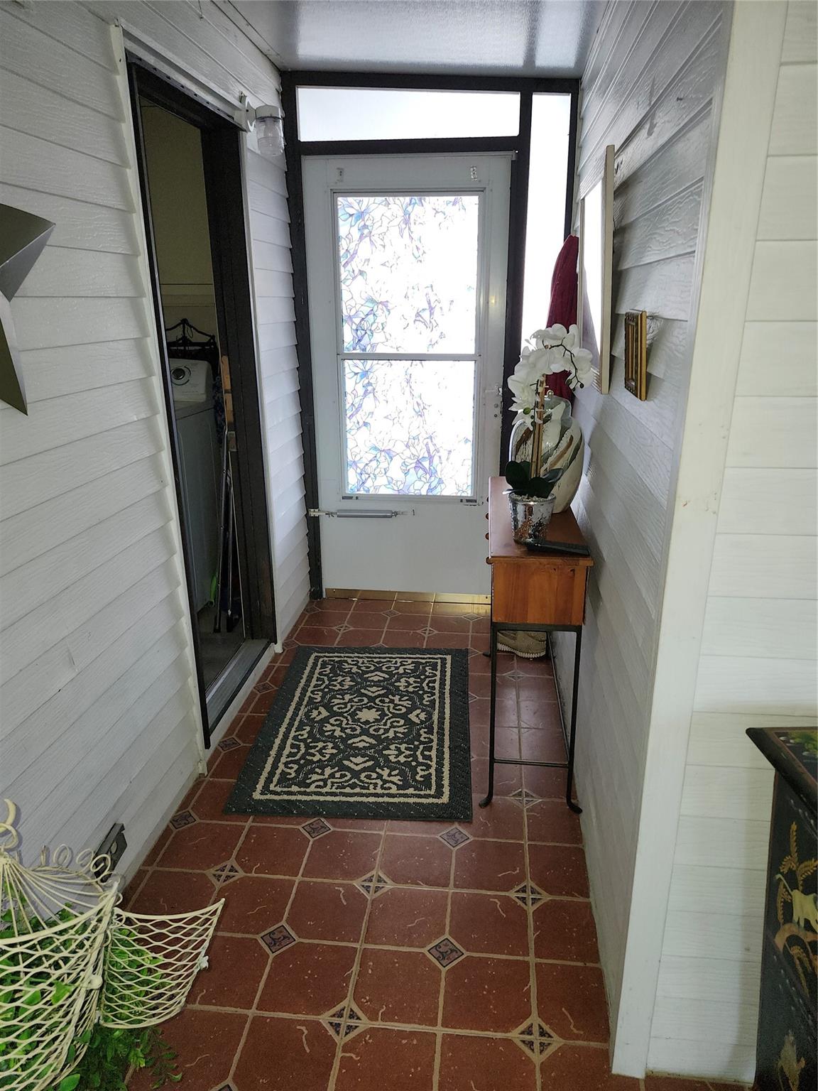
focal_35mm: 23
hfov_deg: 58.9
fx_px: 725
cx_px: 409
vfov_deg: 73.9
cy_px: 546
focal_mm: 5.54
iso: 100
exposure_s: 1/30
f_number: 1.8
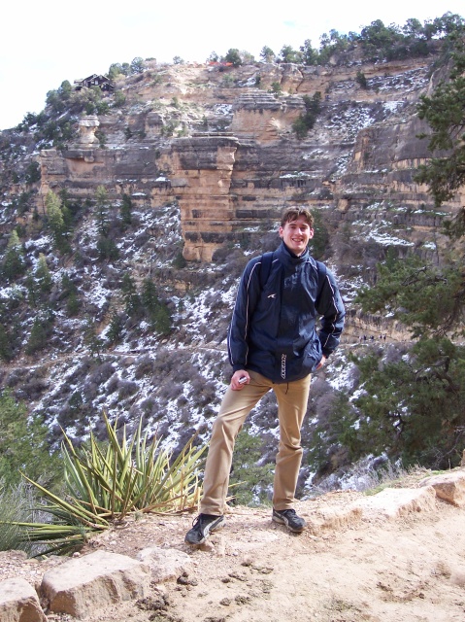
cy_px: 311
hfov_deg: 37.7
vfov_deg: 49.0
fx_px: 682
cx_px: 232
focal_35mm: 38
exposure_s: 1/500
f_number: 2.8
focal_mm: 8
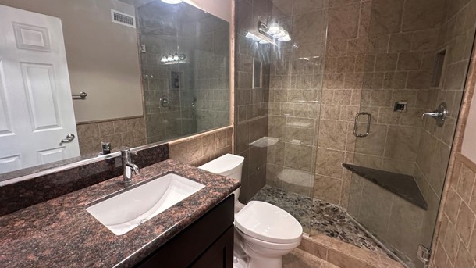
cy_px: 124
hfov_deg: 99.3
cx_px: 229
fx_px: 202
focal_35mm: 16
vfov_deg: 67.0
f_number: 2.2
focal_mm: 2.22
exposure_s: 1/60
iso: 500
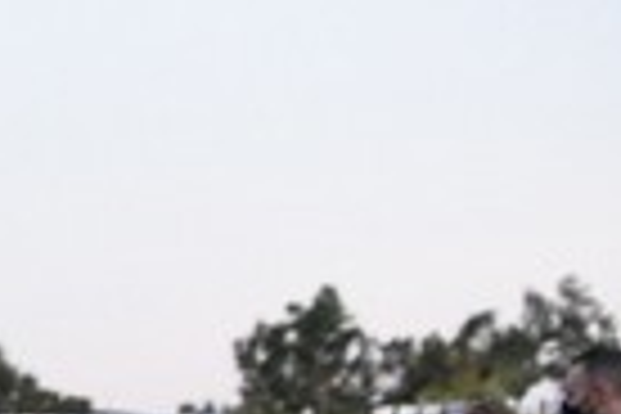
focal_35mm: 173
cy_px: 864
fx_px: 2984
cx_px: -972
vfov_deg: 7.6
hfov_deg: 10.1
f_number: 4.5
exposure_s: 1/200
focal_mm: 31
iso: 2200
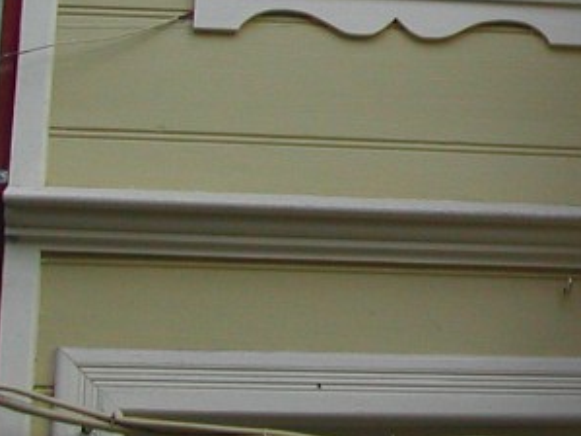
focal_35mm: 151
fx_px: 2533
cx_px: 900
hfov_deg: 12.4
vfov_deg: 9.7
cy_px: -28
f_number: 2.8
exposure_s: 1/348
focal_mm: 8
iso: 100
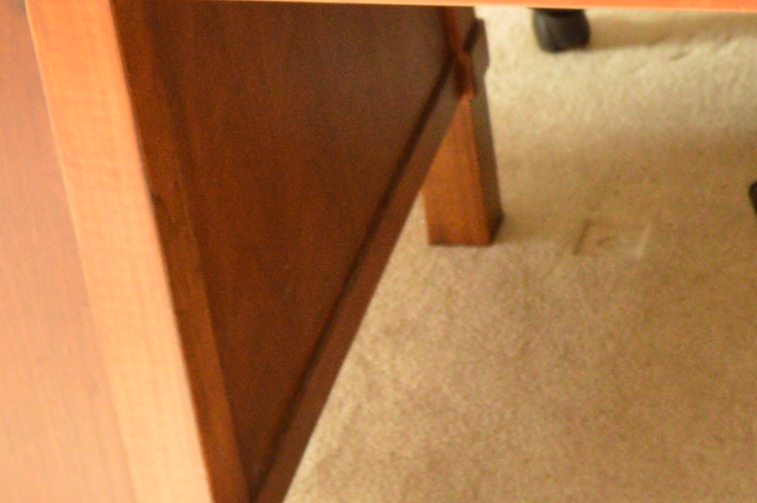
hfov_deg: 15.0
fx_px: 2815
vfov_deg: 10.0
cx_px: 819
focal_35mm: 134
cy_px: -132
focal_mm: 18
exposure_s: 1/40
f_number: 3.5
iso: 800
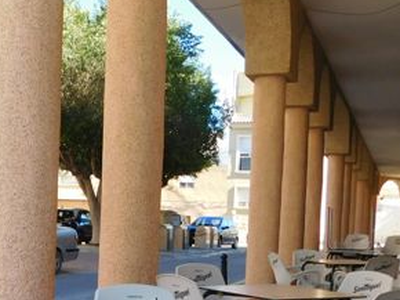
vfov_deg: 25.4
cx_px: 70
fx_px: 647
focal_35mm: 56
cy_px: 259
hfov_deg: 33.2
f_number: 3
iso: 125
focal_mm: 4
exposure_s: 1/400
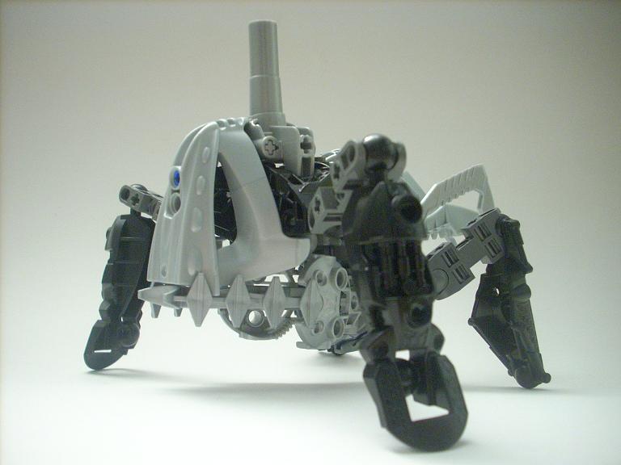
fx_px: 664
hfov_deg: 50.1
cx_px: 310
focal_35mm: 37
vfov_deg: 38.7
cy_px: 232
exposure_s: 1/4
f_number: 2.8
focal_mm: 6.2
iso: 336
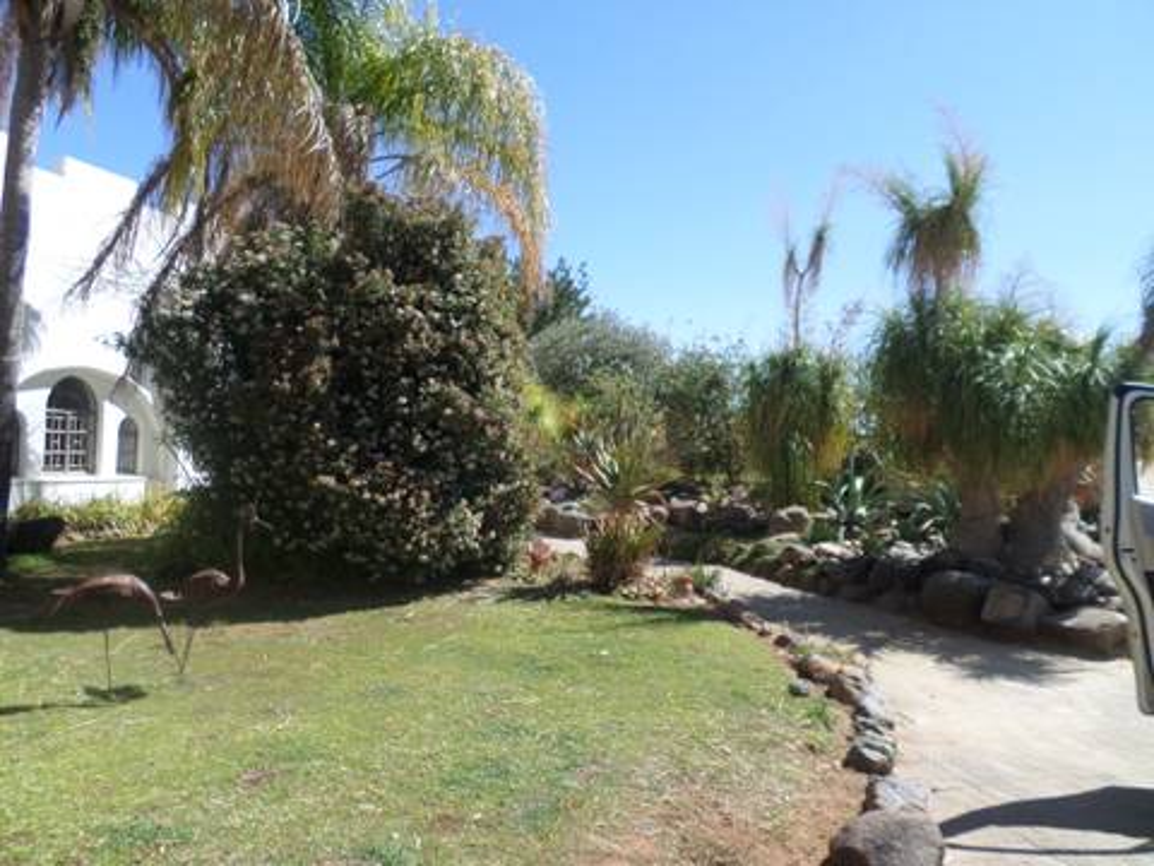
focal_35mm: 25
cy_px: 433
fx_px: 833
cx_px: 577
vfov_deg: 54.9
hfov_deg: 69.4
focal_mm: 4.5
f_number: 2.5
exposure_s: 1/1000
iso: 80
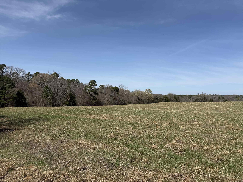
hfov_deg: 71.6
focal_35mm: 24
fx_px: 168
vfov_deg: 56.8
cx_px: 122
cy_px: 91
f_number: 1.78
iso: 80
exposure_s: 1/6711
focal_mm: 6.76
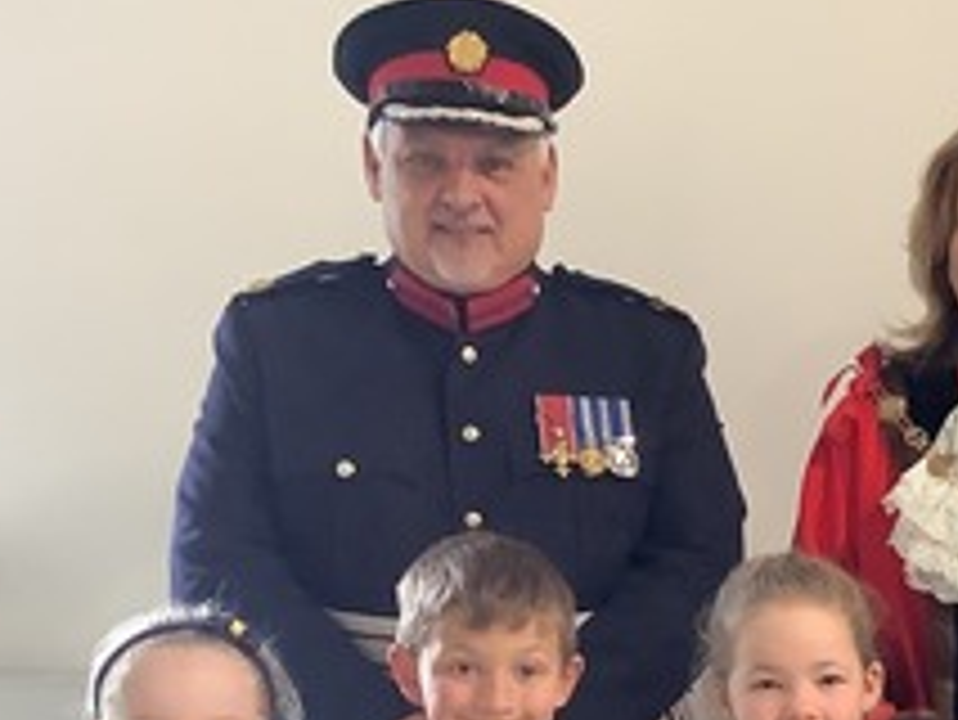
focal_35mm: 86
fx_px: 2381
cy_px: 835
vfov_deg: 16.6
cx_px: 1039
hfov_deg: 21.6
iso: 250
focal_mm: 3.3
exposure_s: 1/50
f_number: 2.4
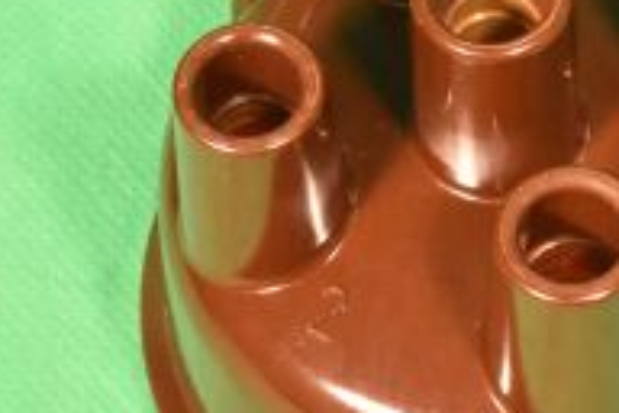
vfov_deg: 5.3
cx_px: 509
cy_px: 187
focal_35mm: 258
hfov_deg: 8.0
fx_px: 4428
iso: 5600
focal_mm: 55
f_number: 20
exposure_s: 1/100
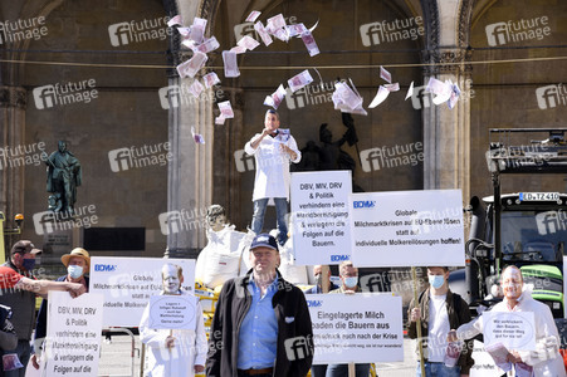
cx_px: 284
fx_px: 1495
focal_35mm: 95
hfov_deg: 21.5
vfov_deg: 14.4
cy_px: 188
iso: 125
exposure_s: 1/160
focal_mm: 95
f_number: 8
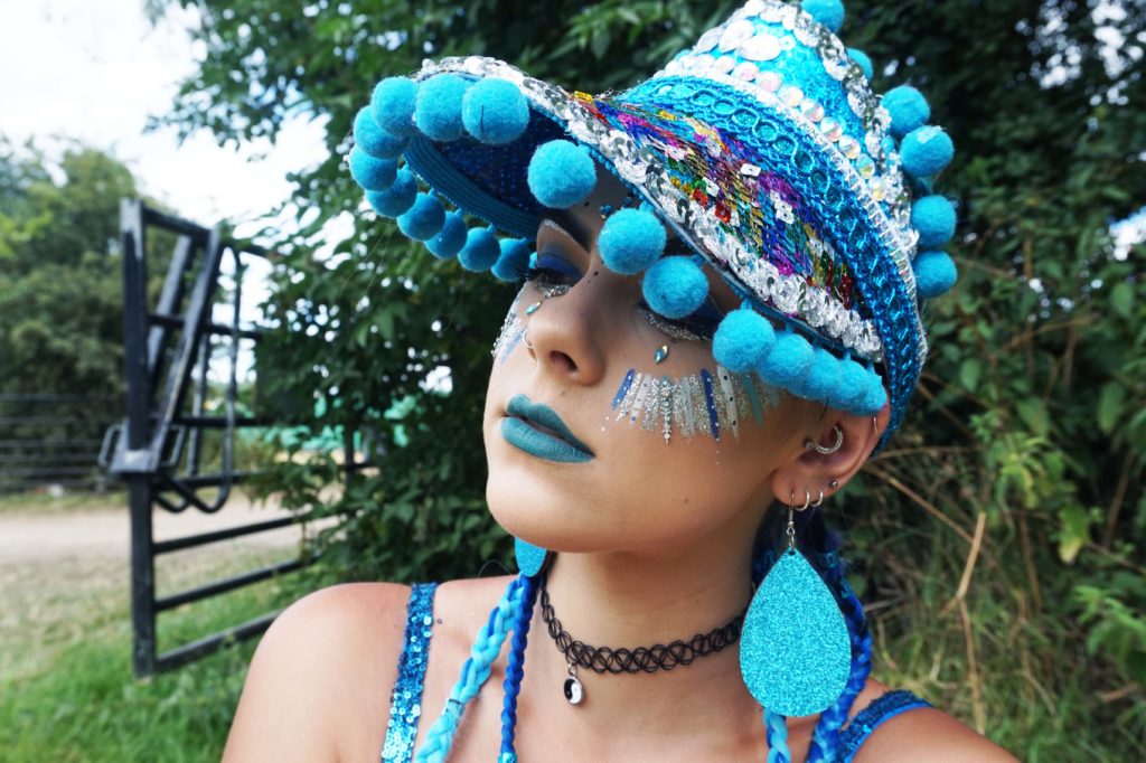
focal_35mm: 30
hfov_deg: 61.9
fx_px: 955
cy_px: 382
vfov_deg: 43.6
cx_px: 573
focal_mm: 20
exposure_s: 1/100
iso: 100
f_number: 8
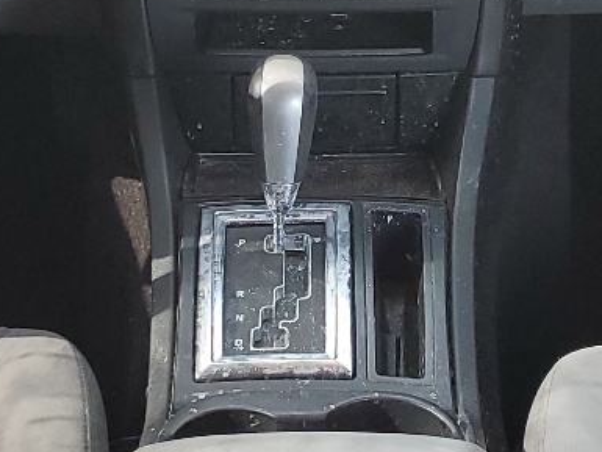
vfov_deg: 13.7
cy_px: 239
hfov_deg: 18.2
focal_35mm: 108
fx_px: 1879
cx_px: 327
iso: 80
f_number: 1.5
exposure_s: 1/120
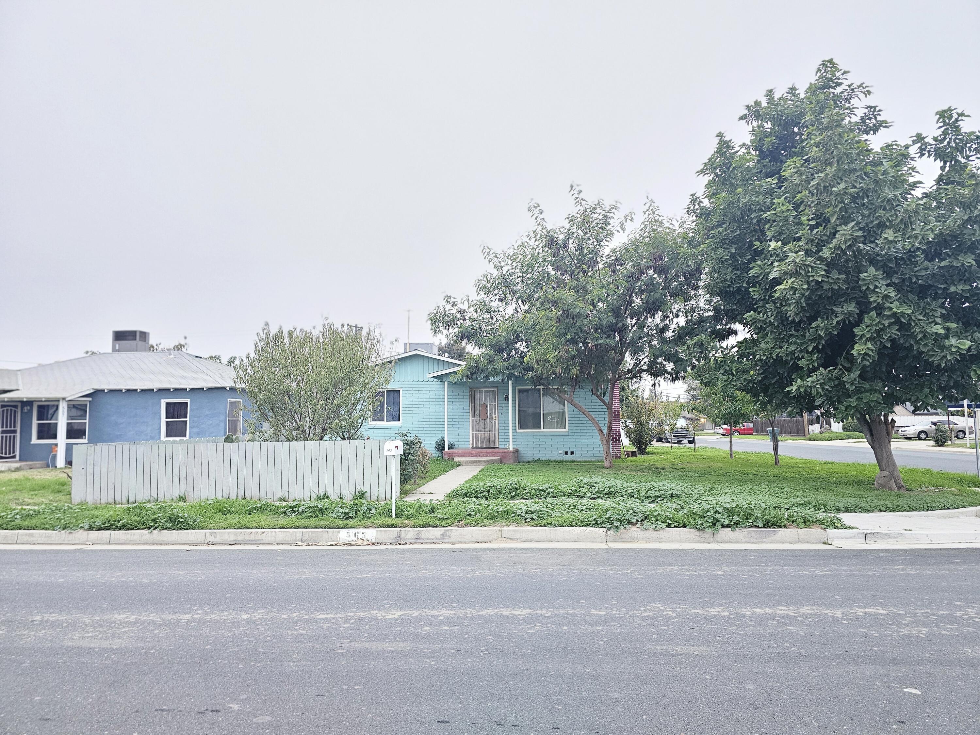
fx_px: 651
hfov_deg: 73.9
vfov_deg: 58.9
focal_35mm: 23
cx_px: 490
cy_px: 368
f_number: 1.7
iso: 640
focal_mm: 6.3
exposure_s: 1/60
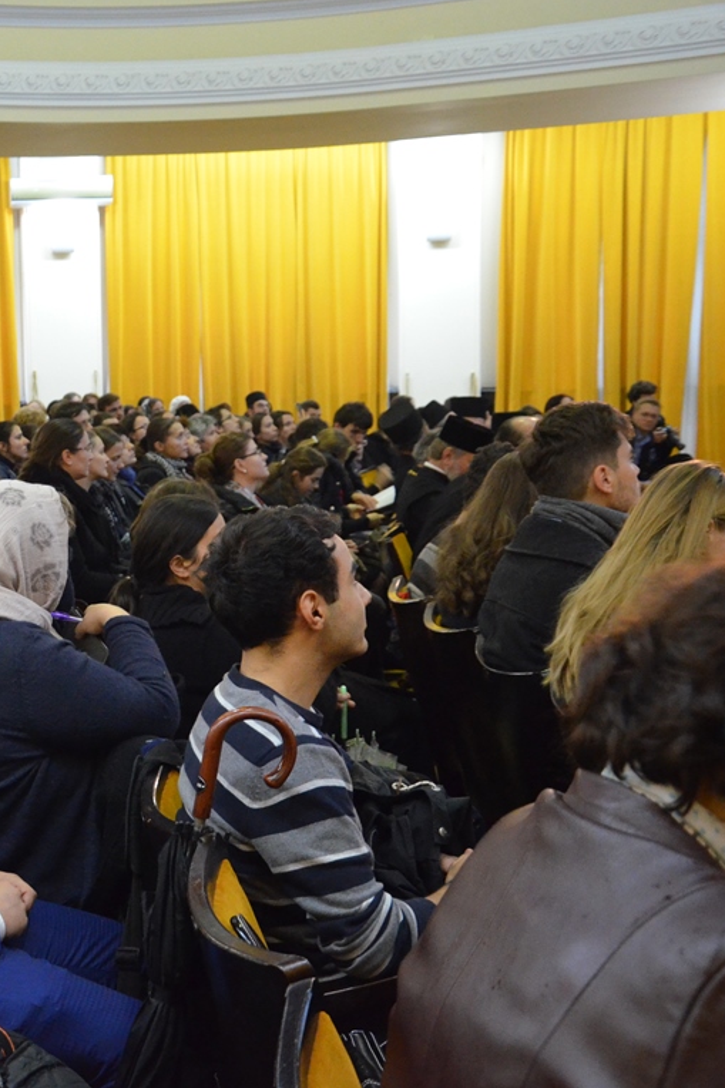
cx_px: -68
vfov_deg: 39.6
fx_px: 1511
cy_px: 544
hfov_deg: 25.1
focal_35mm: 50
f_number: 3.8
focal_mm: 22
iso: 3200
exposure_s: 1/20
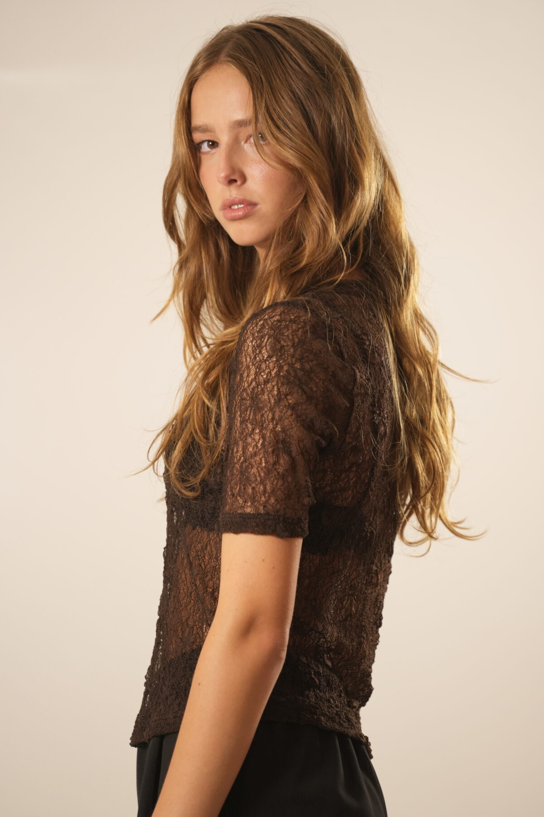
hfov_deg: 6.9
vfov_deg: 10.3
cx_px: 272
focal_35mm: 200
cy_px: 408
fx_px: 4533
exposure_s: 1/125
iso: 1250
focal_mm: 200
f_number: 4
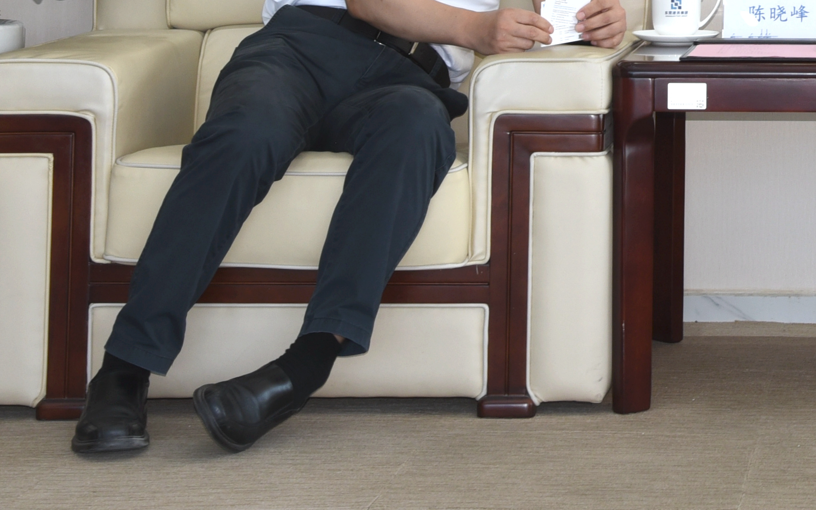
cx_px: 855
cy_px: -281
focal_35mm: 135
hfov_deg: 15.2
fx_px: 3002
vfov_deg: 9.4
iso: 500
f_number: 6.3
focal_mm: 44
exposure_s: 1/50
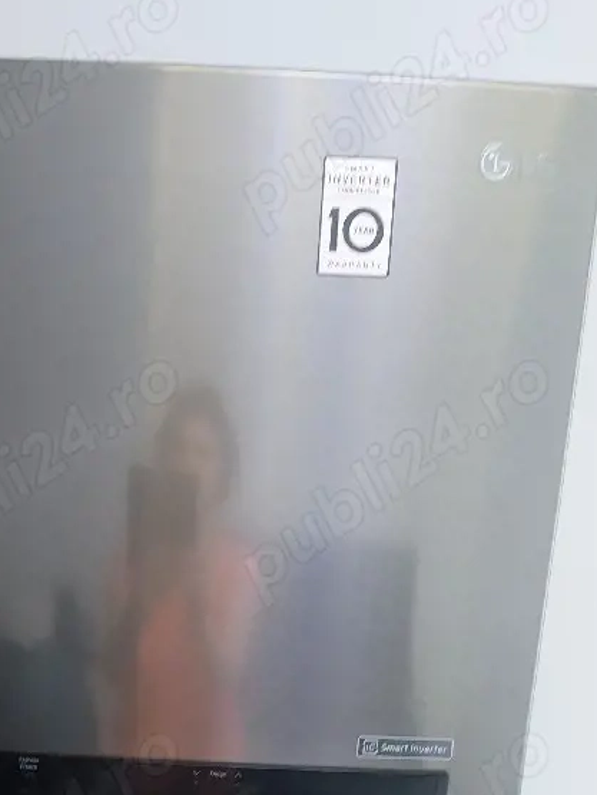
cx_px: 119
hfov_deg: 24.1
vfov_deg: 28.7
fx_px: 1378
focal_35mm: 60
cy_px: 903
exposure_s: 1/25
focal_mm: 5.23
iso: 400
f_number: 1.8
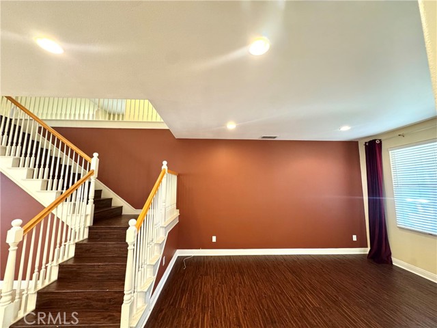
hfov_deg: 102.1
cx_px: 218
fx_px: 177
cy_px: 164
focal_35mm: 14
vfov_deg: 85.7
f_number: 2.2
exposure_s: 1/60
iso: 400
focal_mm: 2.22
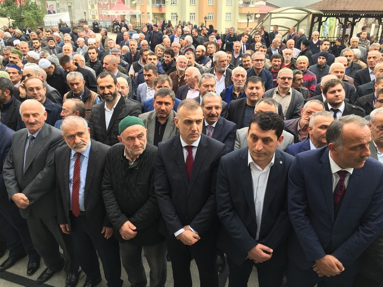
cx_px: 192
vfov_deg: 48.2
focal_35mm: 29
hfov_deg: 61.7
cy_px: 144
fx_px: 321
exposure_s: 1/50
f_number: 2.2
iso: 32
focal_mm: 4.15
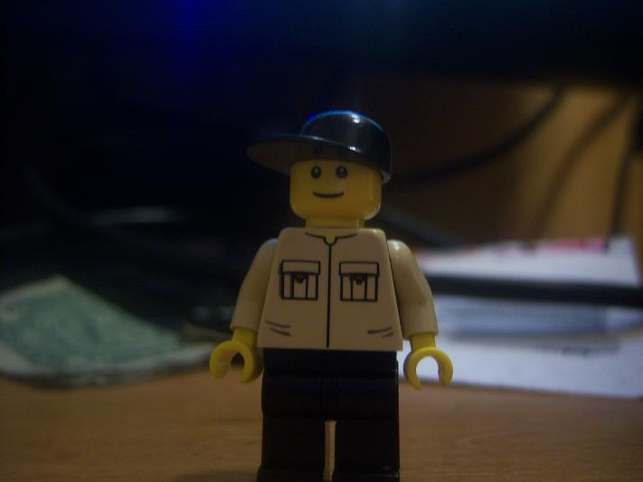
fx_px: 687
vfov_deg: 38.7
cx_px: 329
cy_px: 244
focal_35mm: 37
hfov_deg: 50.1
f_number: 2.8
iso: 160
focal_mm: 7.5
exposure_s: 1/8
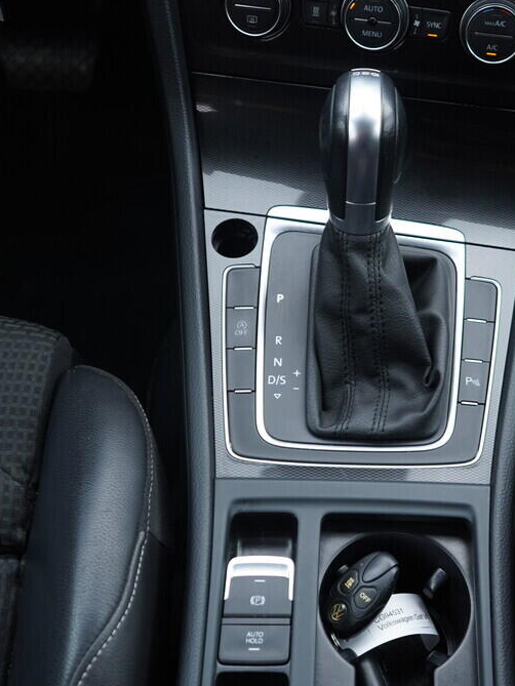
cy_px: 339
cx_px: 381
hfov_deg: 27.2
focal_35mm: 53
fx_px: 1051
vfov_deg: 36.2
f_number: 2.8
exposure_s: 1/40
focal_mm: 24
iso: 250
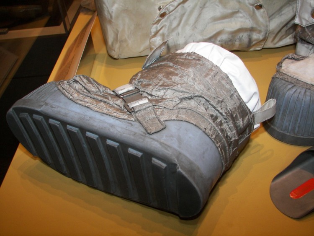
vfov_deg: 39.7
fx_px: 327
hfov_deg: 51.3
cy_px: 118
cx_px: 157
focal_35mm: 36
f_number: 2.8
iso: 100
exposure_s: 1/30
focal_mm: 6
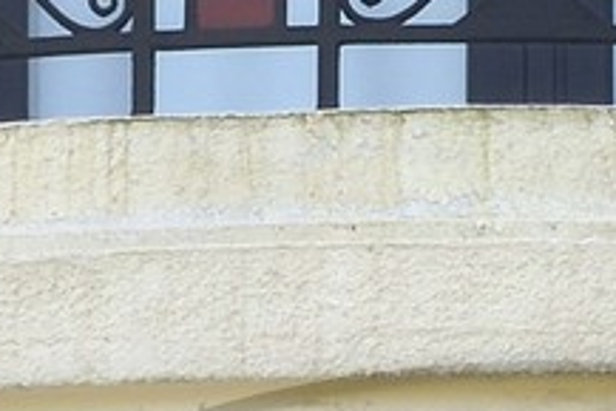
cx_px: 548
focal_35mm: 1326
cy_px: 1542
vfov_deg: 1.0
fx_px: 22704
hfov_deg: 1.6
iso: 200
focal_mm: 120
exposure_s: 1/200
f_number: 10
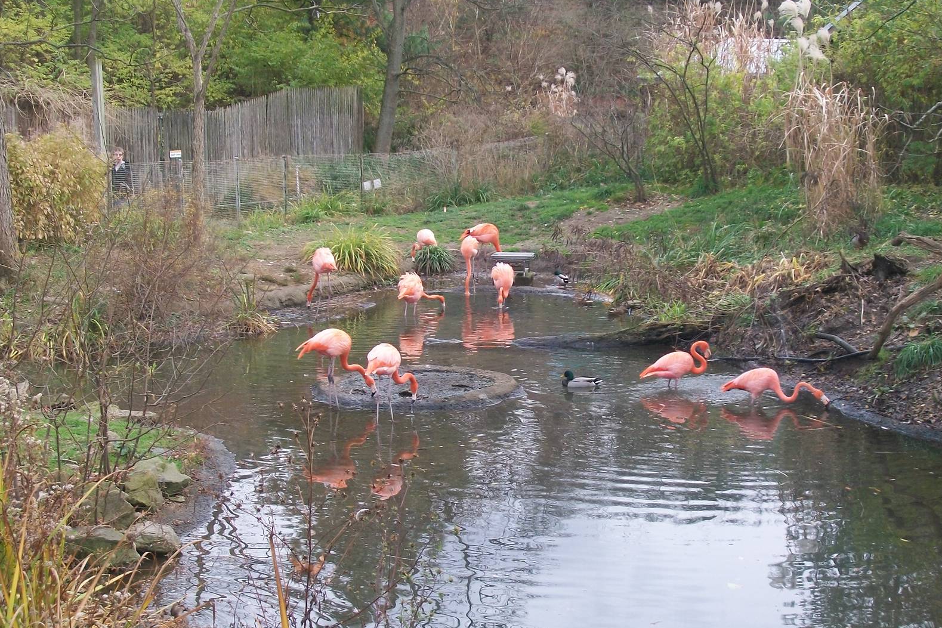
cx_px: 468
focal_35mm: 59
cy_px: 341
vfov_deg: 23.0
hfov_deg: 33.9
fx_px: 1544
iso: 80
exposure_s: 1/125
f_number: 3.4
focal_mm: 9.4
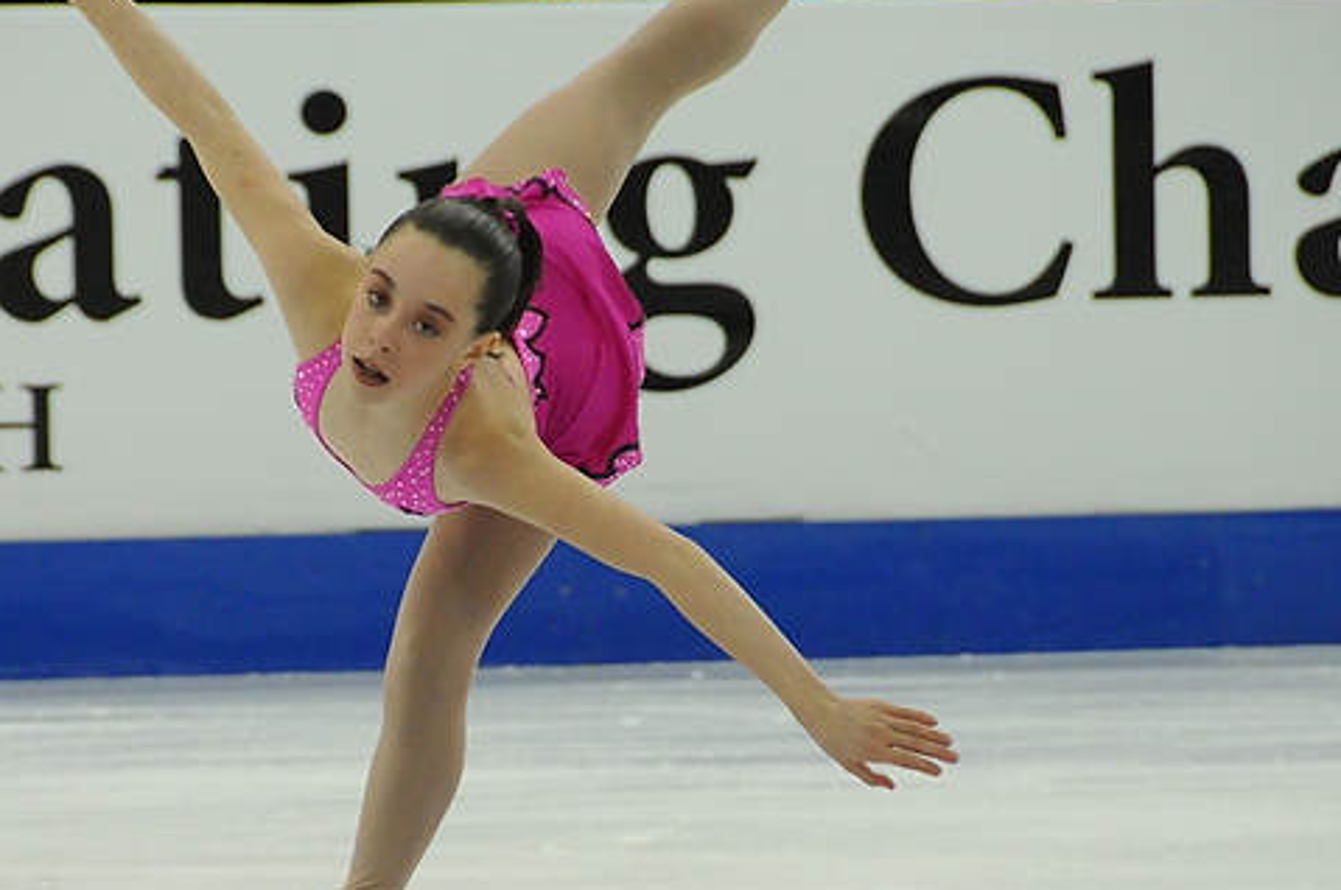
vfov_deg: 2.7
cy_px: 595
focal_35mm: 501
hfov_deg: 4.1
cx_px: 512
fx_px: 18637
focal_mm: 200
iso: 3200
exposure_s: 1/800
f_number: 5.6
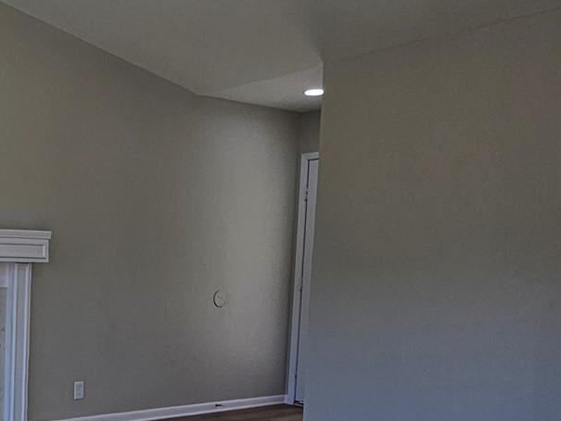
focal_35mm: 44
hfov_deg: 38.6
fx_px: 713
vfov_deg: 31.8
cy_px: 352
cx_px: 14
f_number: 2.2
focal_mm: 2.2
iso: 50
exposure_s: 1/276
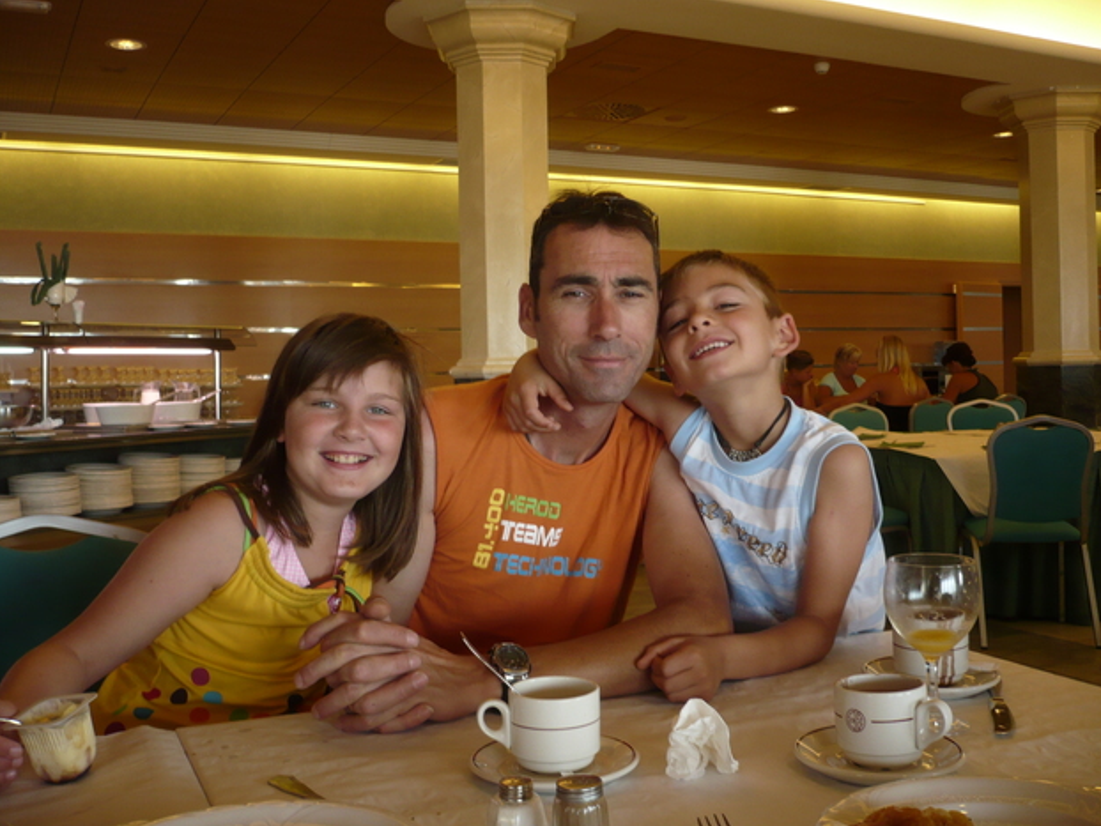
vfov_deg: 39.7
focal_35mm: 36
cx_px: 565
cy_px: 407
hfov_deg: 51.3
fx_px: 1145
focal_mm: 5.8
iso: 100
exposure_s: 1/50
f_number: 2.8
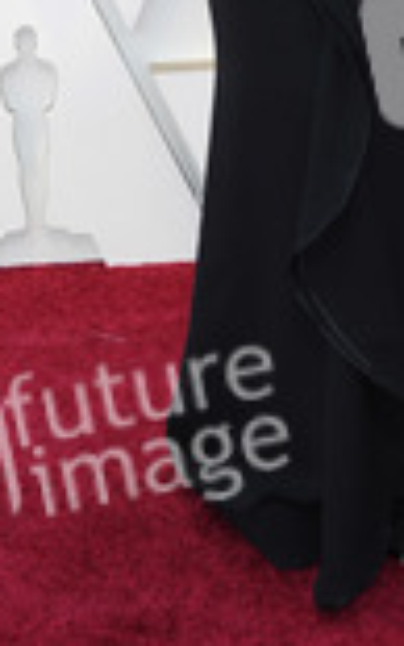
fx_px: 2587
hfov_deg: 8.9
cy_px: -179
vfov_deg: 13.7
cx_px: 198
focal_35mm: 147
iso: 1000
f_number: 6.3
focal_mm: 56
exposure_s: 1/250
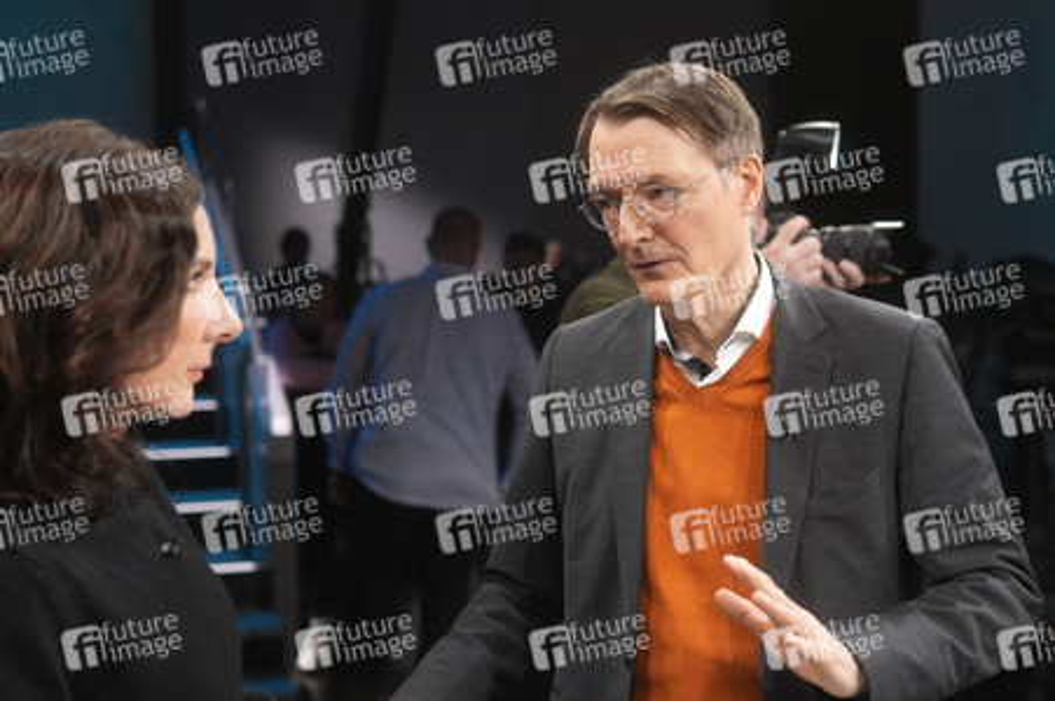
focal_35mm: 45
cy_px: 350
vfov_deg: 29.8
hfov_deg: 43.6
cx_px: 528
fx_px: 1318
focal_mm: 30
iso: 640
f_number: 2.2
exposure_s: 1/125
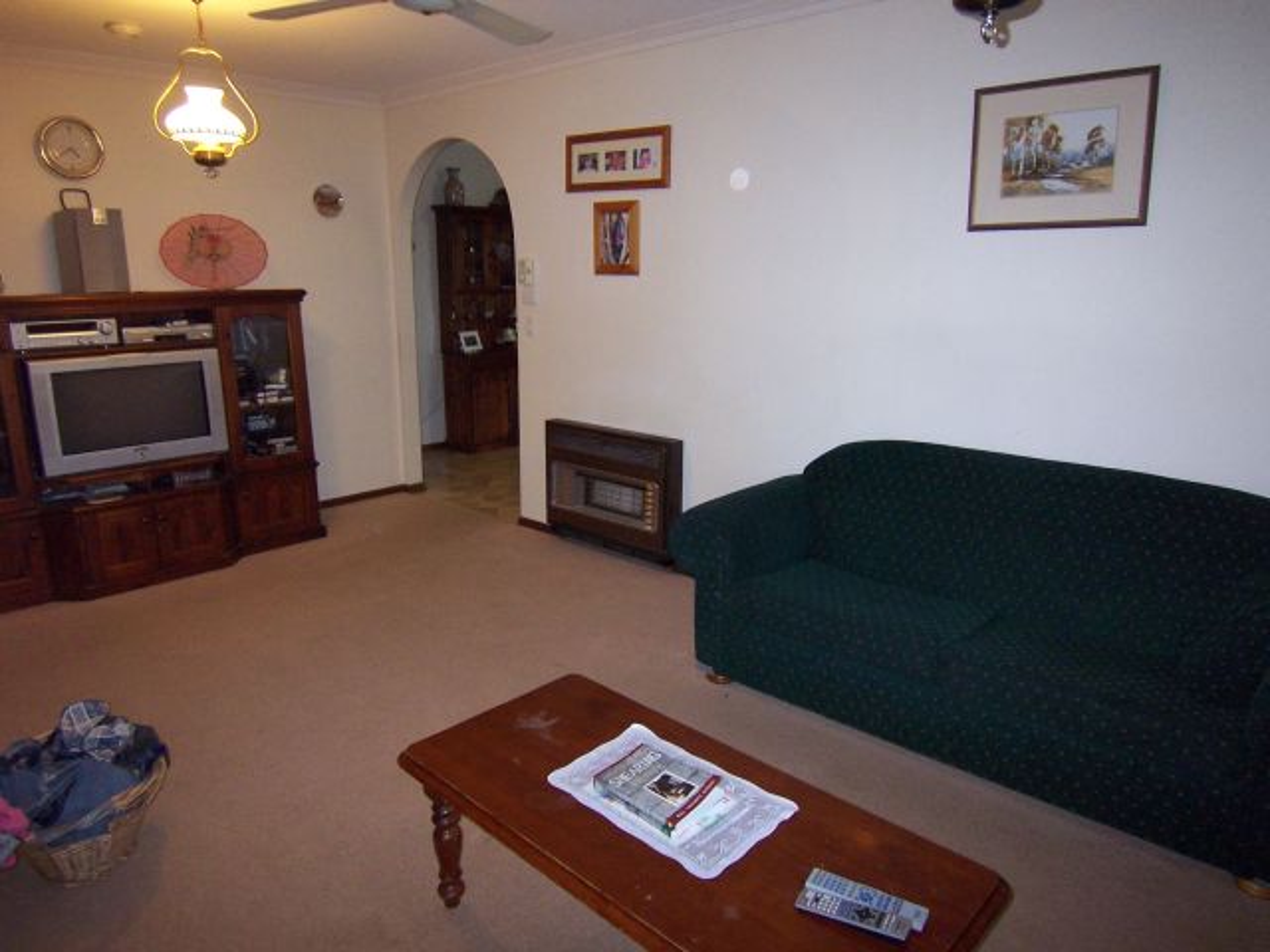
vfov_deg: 58.9
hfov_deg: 73.9
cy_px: 476
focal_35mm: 23
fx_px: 844
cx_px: 635
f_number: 2.8
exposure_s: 1/30
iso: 200
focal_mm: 3.8
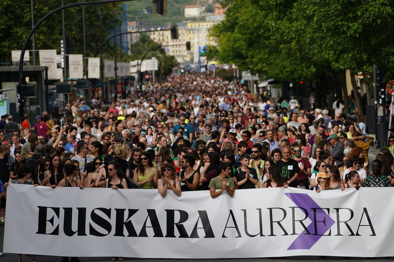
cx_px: 197
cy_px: 131
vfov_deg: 7.1
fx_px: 2123
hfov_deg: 10.6
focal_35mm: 194
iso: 160
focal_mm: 194
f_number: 5.6
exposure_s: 1/640
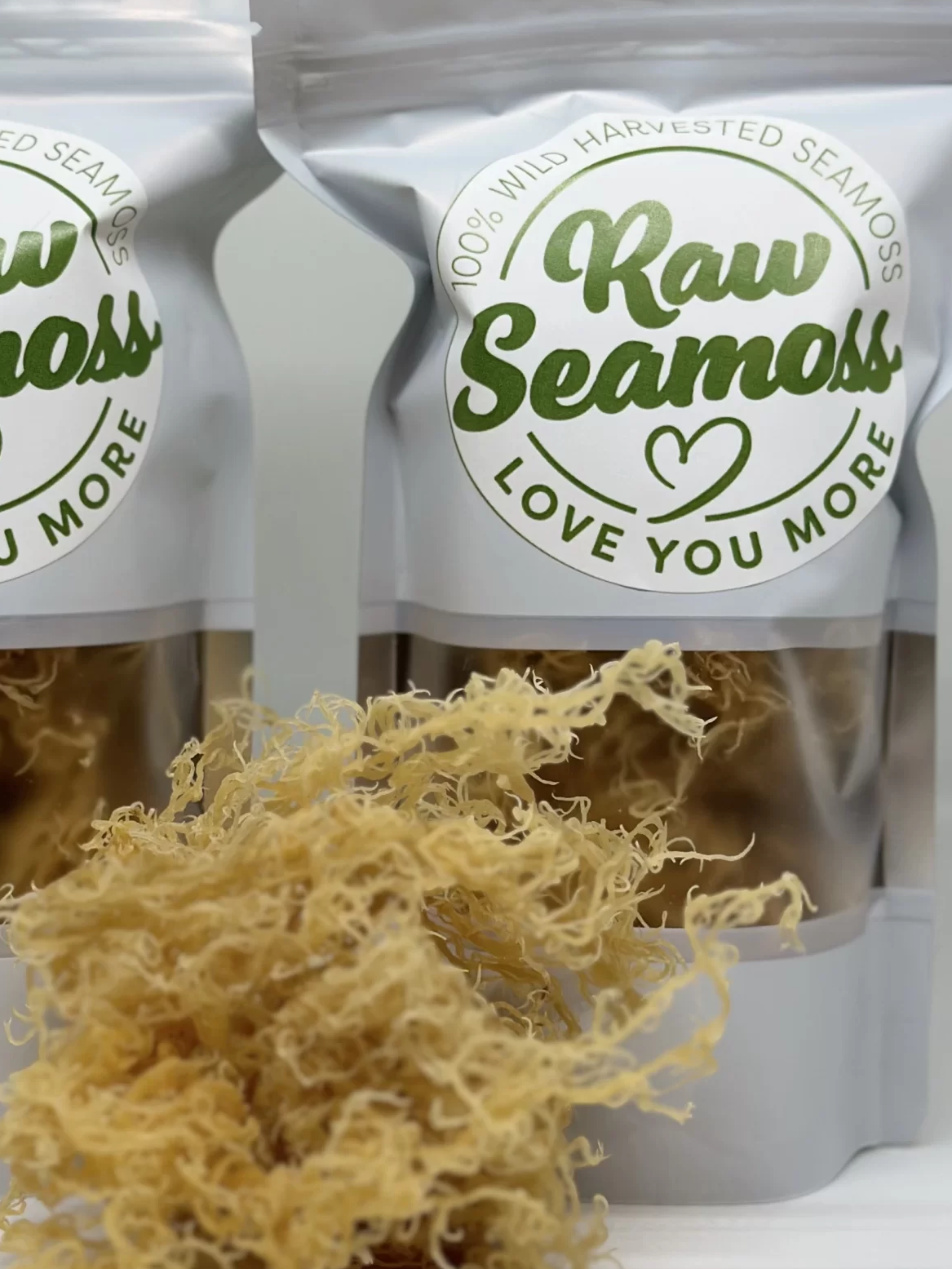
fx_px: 2896
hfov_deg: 18.6
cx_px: 317
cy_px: 622
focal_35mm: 79
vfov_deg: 24.7
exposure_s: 1/305
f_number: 1.78
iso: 80
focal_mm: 6.86
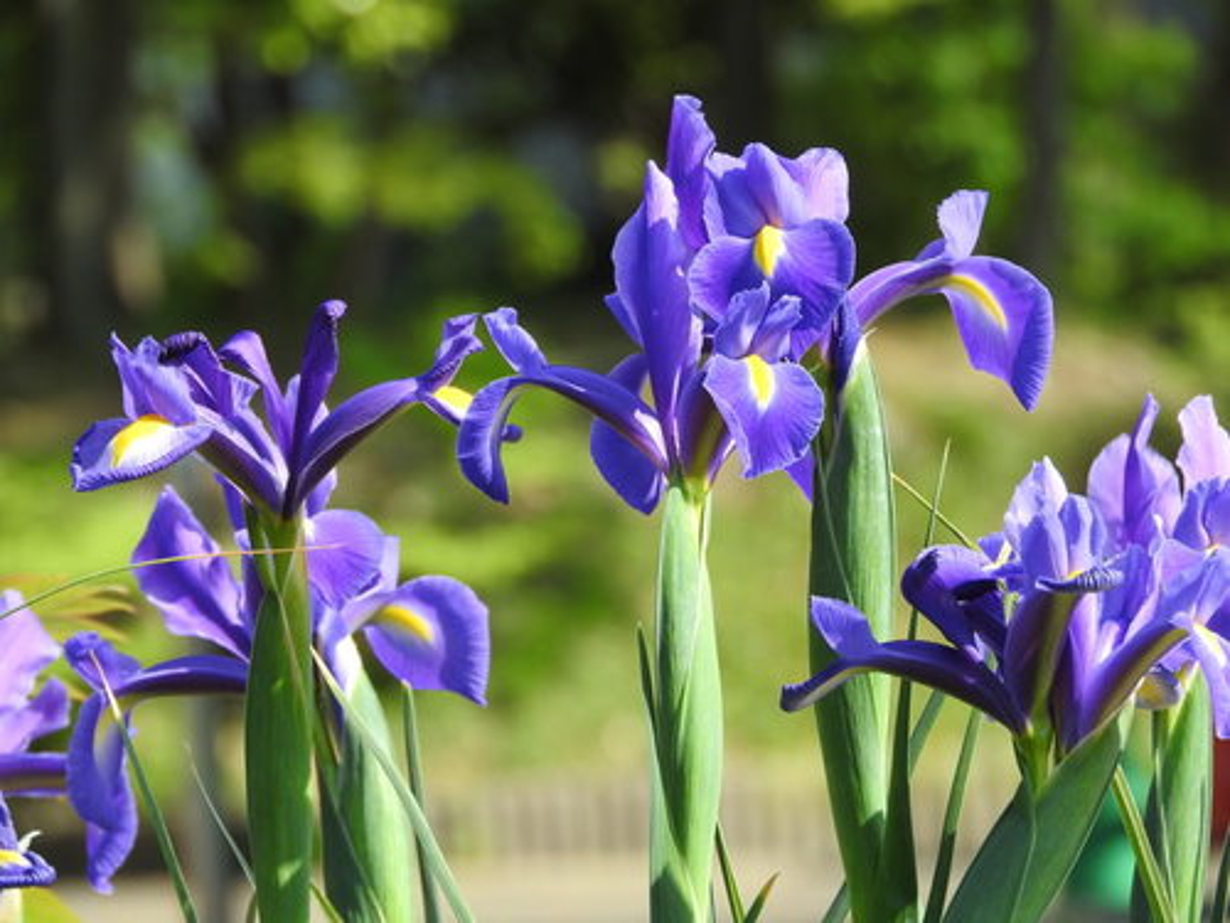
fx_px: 14213
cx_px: 615
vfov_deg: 3.7
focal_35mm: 400
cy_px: 462
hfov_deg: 5.0
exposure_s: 1/200
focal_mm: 71.7
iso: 100
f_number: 5.6
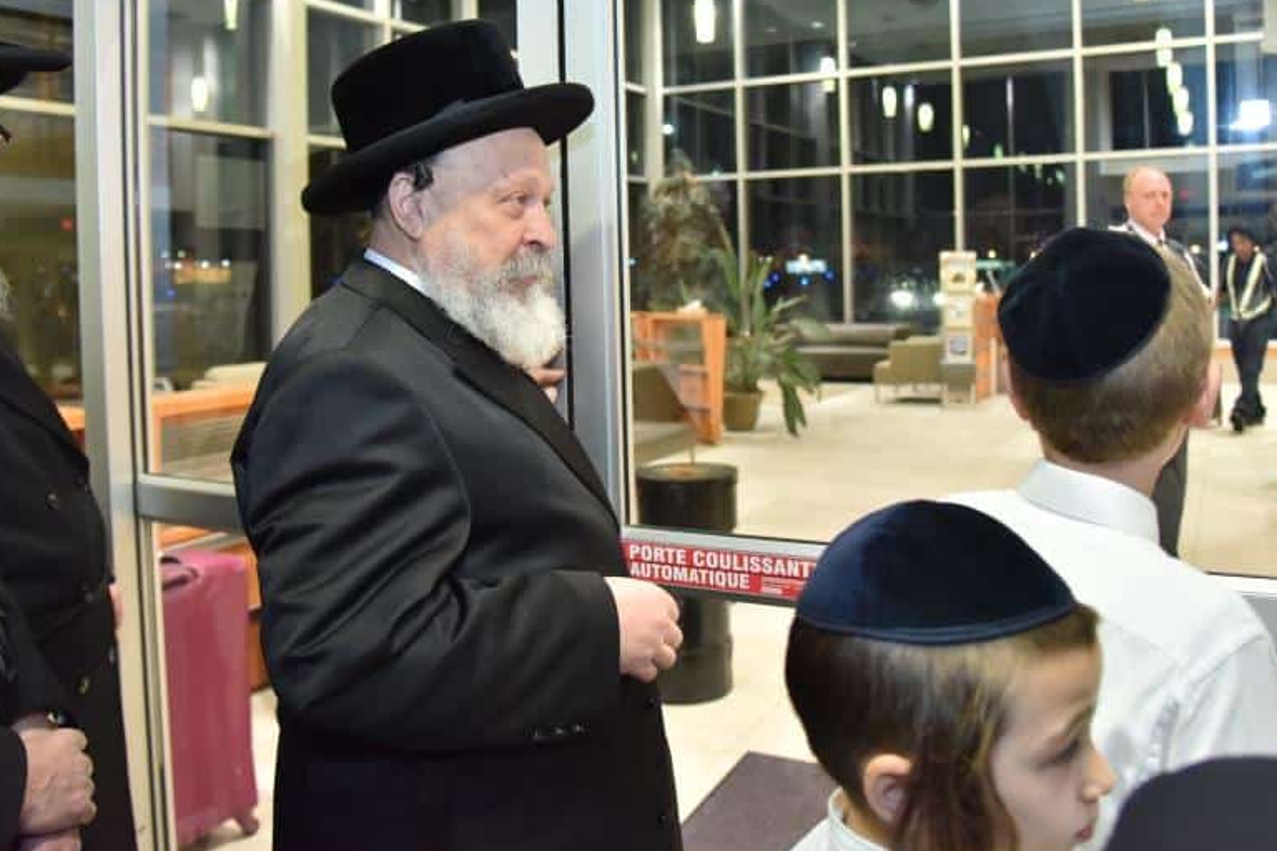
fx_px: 1135
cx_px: 604
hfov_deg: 58.7
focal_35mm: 32
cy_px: 293
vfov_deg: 40.7
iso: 2200
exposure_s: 1/100
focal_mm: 24
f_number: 4
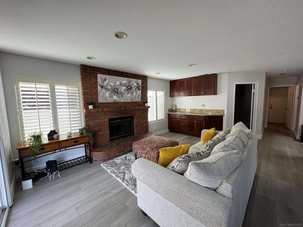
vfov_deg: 85.7
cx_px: 152
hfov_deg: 102.1
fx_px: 123
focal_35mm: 14
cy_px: 114
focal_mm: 2.22
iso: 100
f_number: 2.2
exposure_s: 1/99
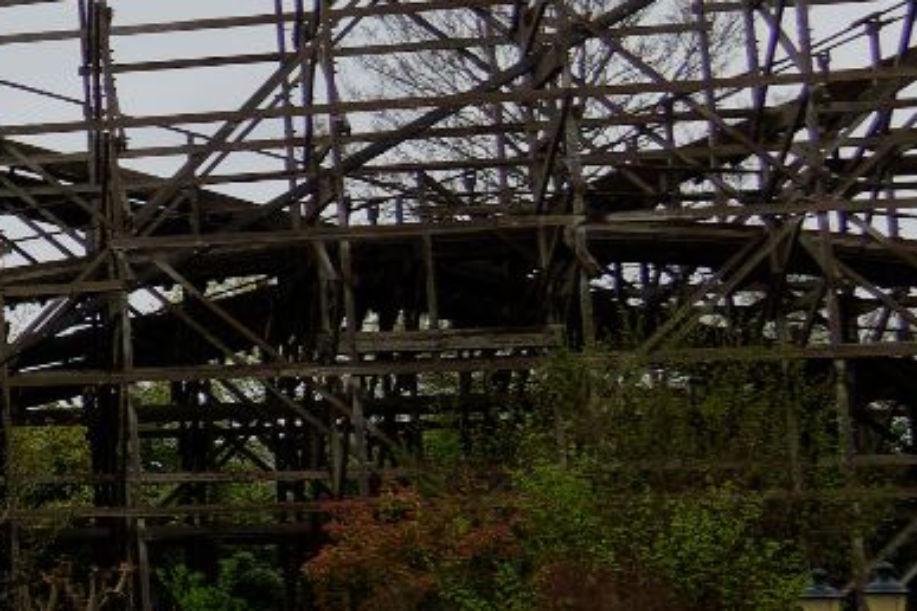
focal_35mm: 127
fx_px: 3235
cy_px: 231
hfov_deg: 12.0
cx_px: -1474
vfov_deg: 10.8
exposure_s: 1/500
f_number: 4
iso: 125
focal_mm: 9
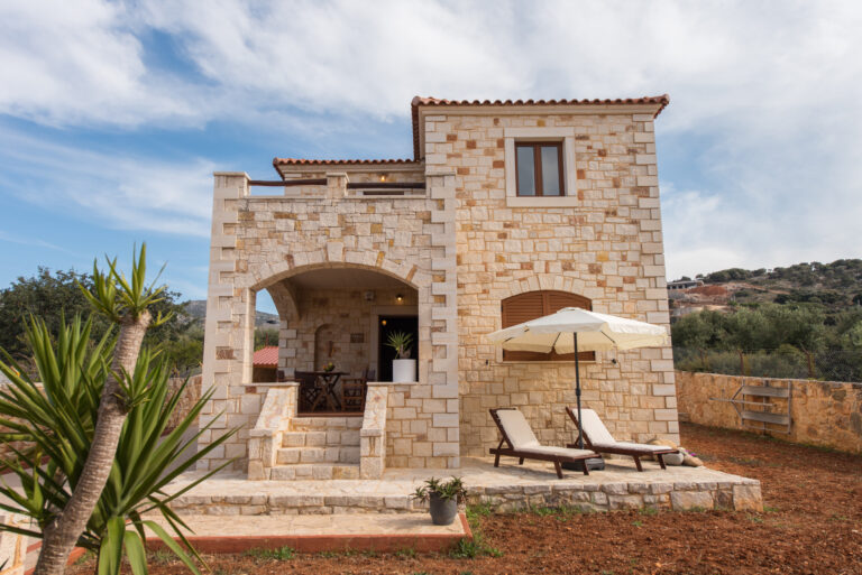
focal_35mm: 24
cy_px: 288
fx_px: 575
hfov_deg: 73.7
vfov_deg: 53.2
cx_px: 431
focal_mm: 24
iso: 200
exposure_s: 1/320
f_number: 5.6
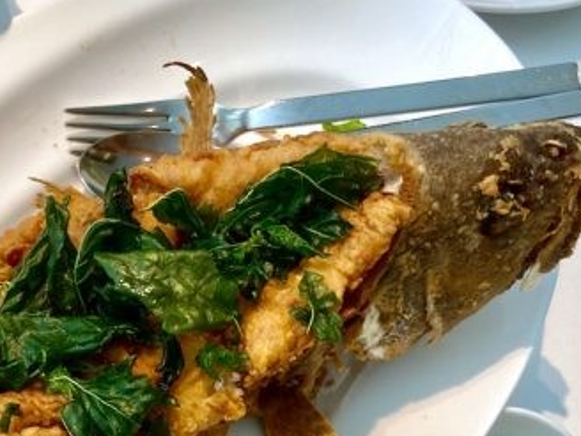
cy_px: 409
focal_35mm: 51
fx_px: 856
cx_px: 113
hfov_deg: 36.2
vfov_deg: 27.3
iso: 50
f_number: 1.8
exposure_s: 1/100
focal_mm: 4.25
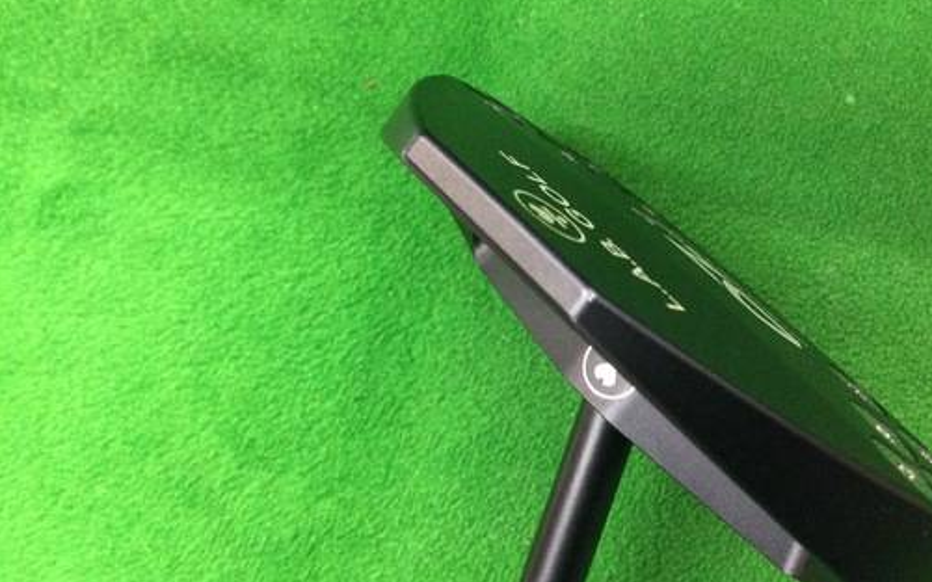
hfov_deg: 46.7
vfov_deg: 30.5
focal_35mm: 42
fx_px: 1067
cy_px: 284
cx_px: 592
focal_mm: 3.3
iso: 200
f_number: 2.4
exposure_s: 1/20
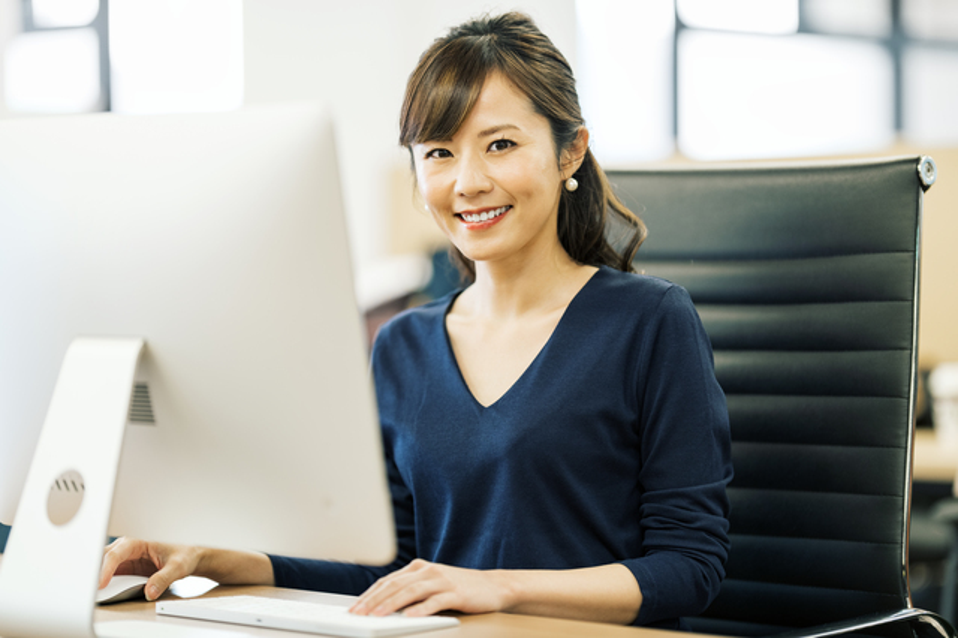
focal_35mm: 105
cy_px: 319
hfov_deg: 19.5
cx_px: 479
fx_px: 2793
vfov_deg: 13.0
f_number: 1.4
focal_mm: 105
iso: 400
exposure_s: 1/160
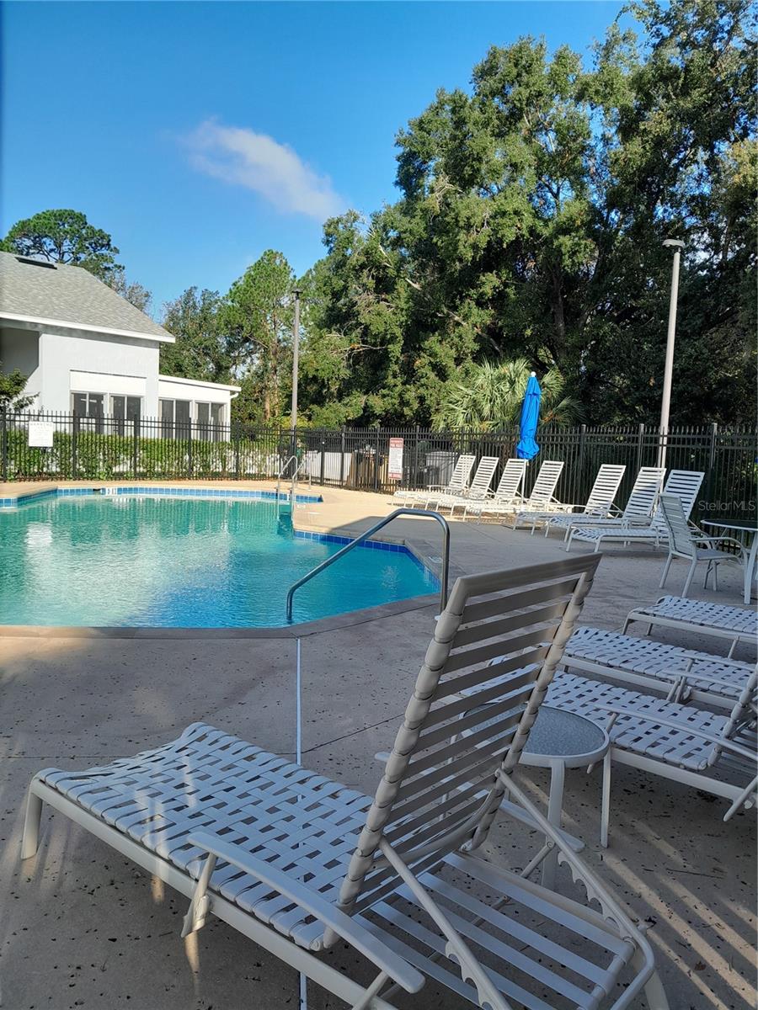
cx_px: 379
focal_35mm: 27
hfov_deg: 51.4
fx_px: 788
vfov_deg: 65.3
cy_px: 505
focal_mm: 4
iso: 40
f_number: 1.8
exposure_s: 1/247
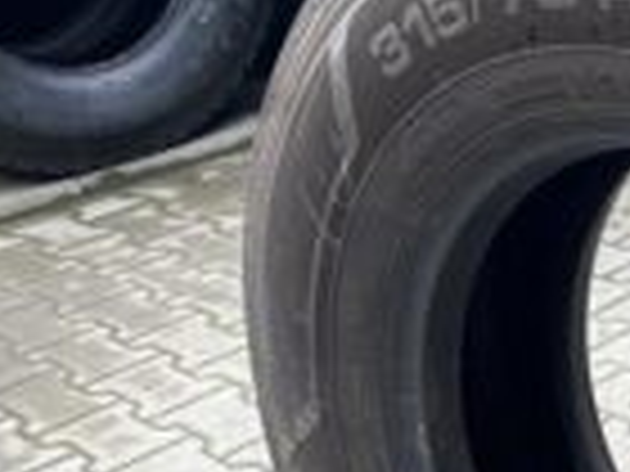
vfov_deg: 18.0
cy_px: 461
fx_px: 1456
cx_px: 738
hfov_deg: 22.6
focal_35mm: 80
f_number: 1.8
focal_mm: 4.25
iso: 32
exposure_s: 1/376
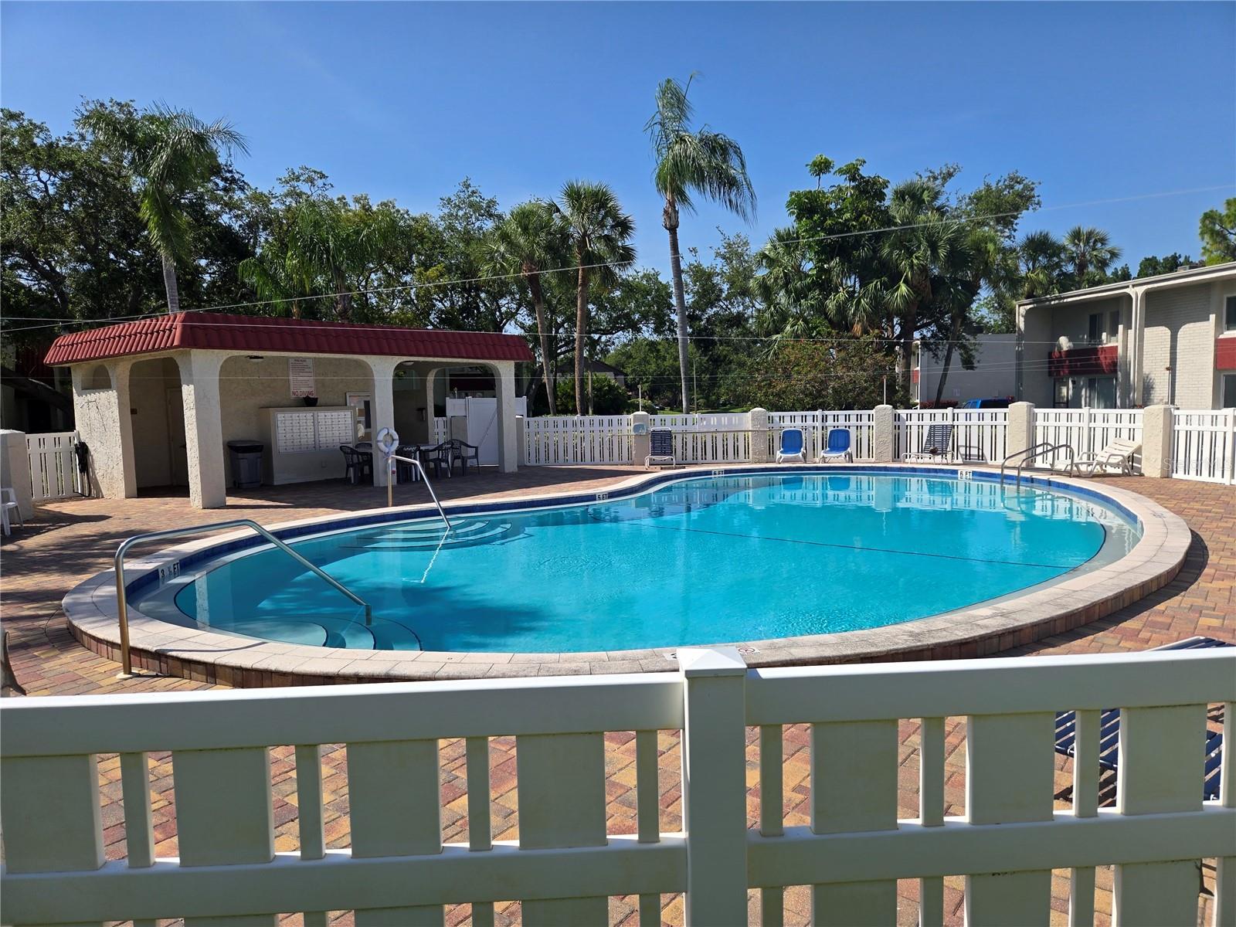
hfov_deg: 73.9
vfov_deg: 58.9
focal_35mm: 23
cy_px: 464
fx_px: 821
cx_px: 618
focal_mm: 5.4
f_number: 1.8
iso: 32
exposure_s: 1/2921
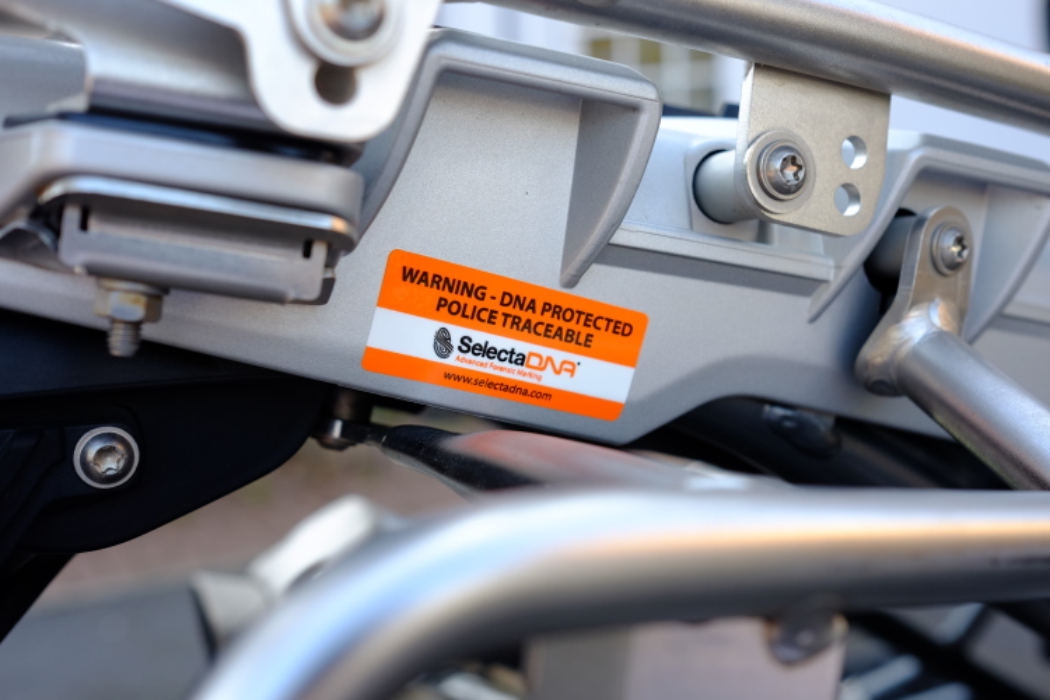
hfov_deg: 54.4
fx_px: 1021
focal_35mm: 35
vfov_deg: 37.9
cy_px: 350
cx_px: 525
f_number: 4
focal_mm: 23
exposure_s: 1/170
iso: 200
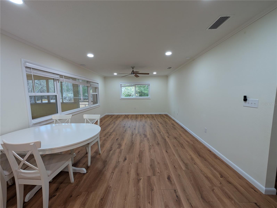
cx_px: 138
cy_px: 104
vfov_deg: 94.6
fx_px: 96
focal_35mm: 12
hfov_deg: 110.5
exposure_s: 1/30
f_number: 1.7
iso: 53
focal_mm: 2.02
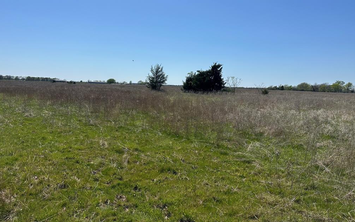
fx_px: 252
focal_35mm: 26
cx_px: 175
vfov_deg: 47.3
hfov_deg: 70.4
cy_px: 88
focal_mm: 6.86
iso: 80
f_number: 1.78
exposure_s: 1/8929
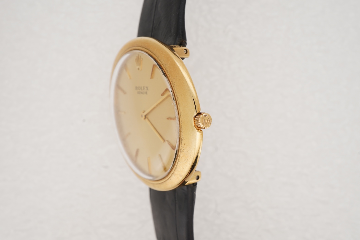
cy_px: 120
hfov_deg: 43.6
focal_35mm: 45
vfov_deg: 29.9
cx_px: 180
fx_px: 450
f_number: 22
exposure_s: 1/160
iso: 160
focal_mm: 30
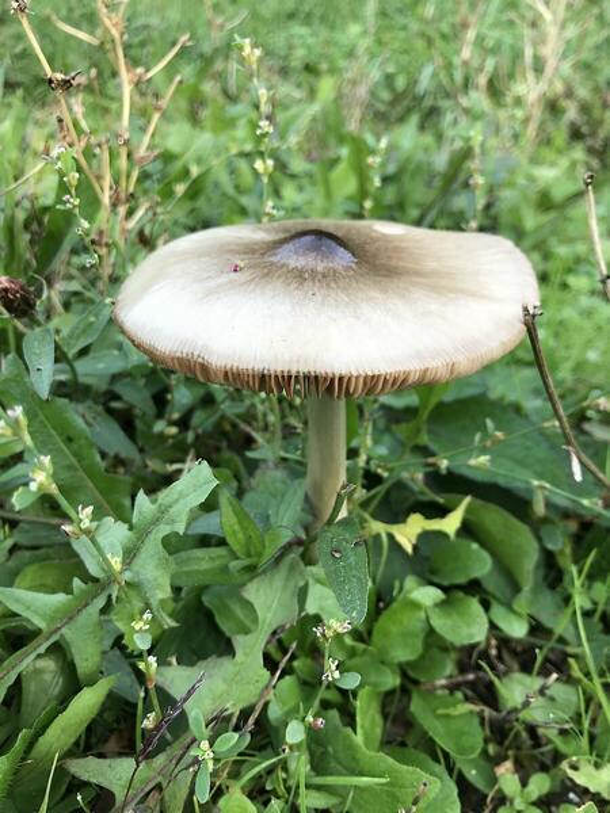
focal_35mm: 28
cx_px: 305
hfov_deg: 49.7
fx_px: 658
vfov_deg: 63.4
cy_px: 406
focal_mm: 3.99
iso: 20
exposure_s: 1/127
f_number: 1.8
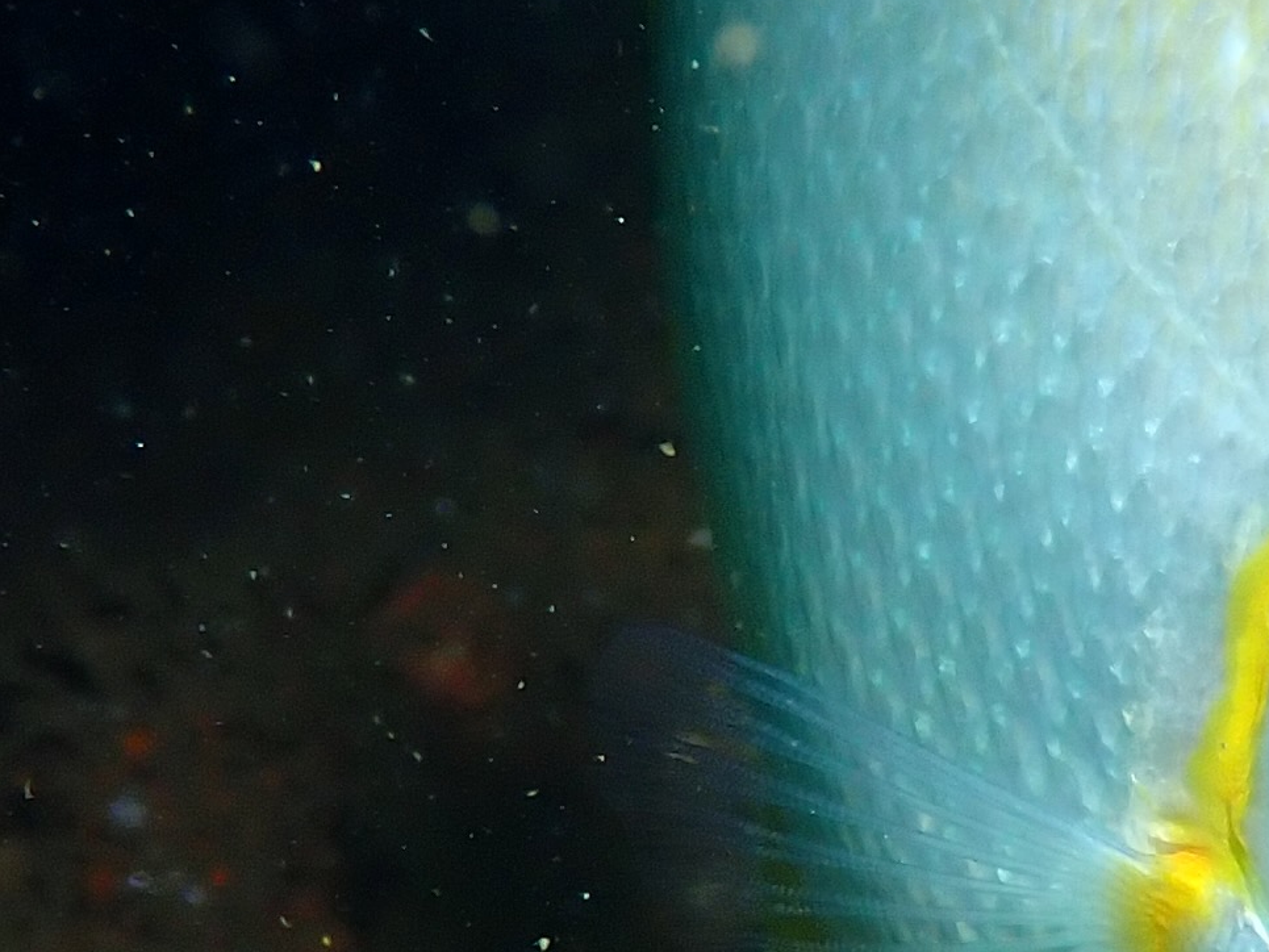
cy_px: 464
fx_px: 6233
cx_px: 1051
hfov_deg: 11.6
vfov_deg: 8.7
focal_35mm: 170
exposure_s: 1/80
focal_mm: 7.31
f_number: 4
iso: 200
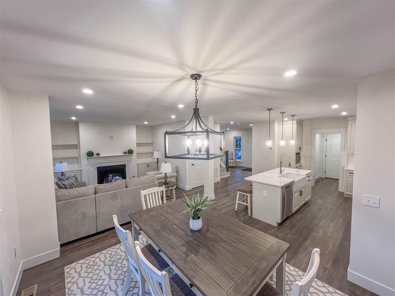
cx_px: 198
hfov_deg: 106.2
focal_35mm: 13
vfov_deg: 89.9
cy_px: 148
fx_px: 148
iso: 160
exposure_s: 1/60
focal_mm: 1.57
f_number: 1.8
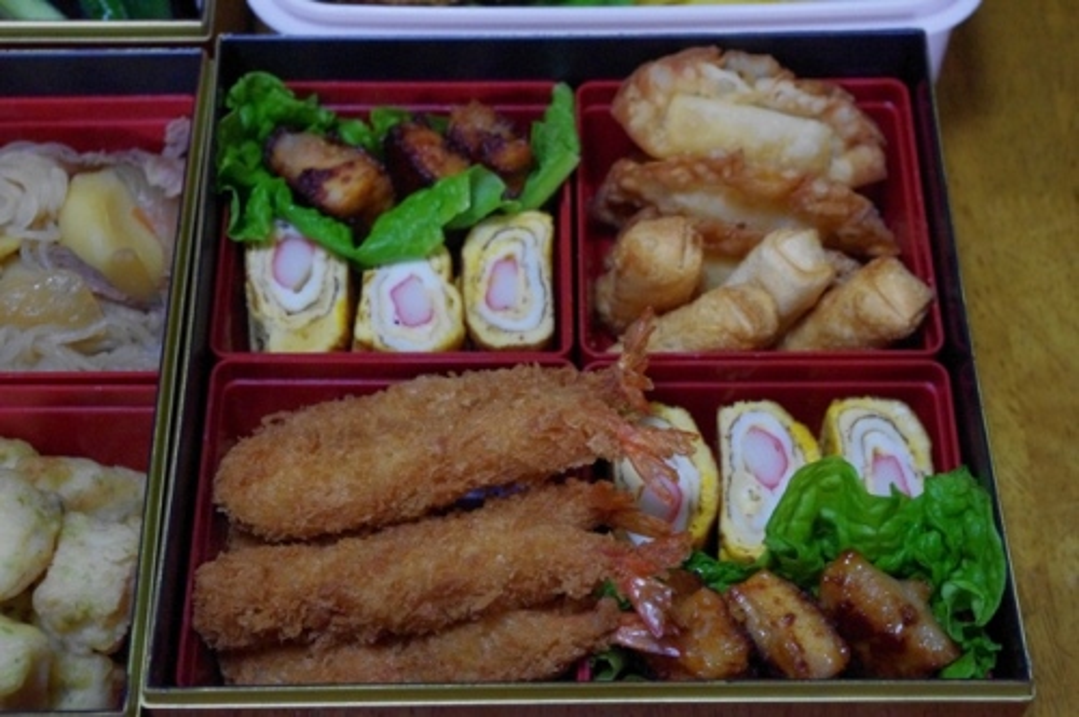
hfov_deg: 31.5
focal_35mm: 64
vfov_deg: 21.2
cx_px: 540
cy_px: 358
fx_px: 1916
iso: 4000
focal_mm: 42.5
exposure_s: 1/100
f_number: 7.1
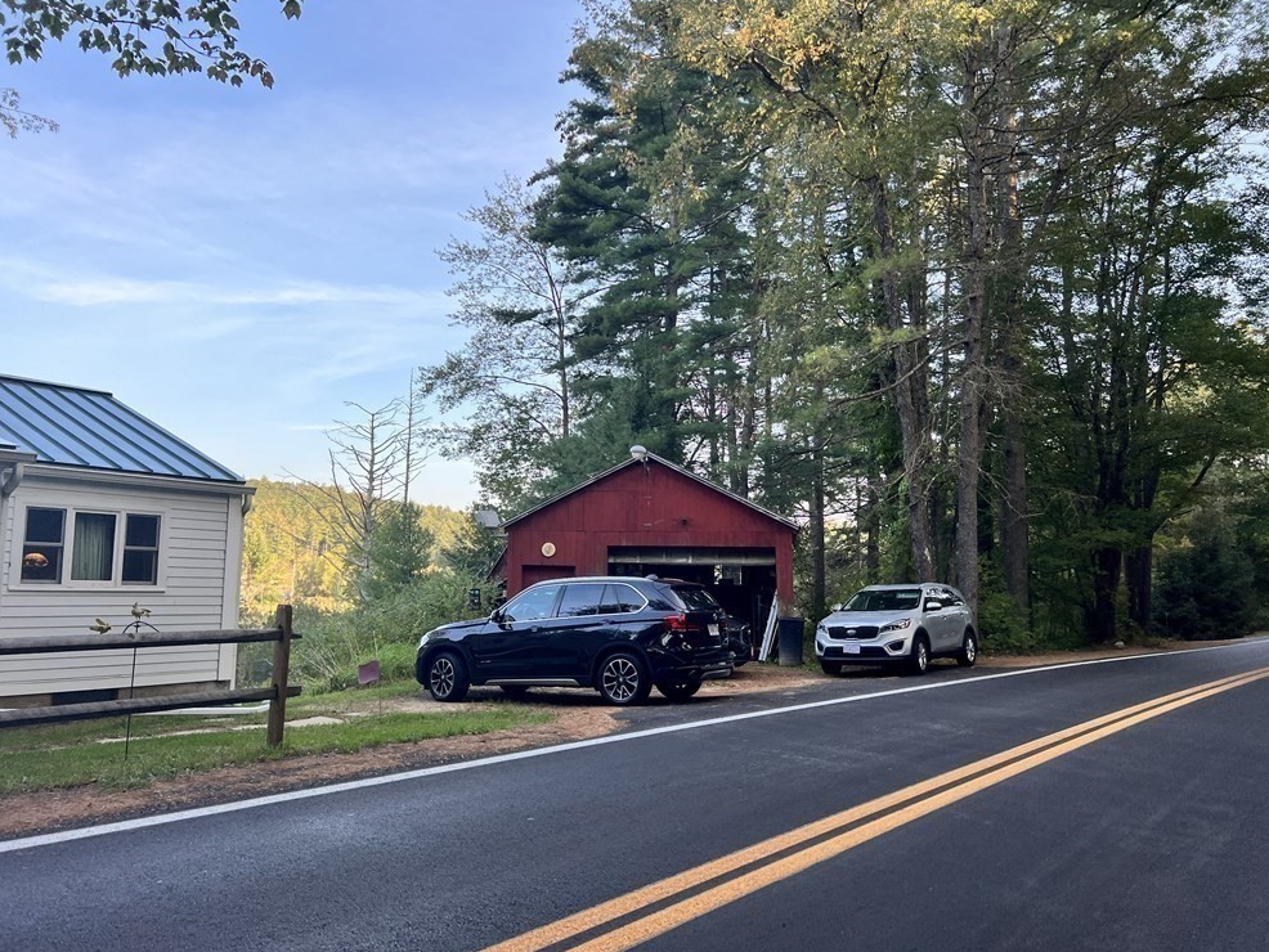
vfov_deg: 51.4
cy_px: 484
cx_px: 616
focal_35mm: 27
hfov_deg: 65.3
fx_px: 990
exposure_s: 1/561
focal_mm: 5.7
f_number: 1.5
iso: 50
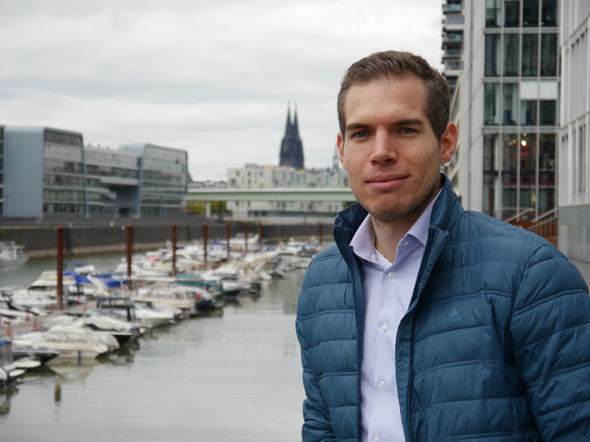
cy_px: 221
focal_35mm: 74
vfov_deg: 19.9
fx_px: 1261
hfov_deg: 26.3
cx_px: 295
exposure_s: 1/250
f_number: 5.4
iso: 160
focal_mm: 37
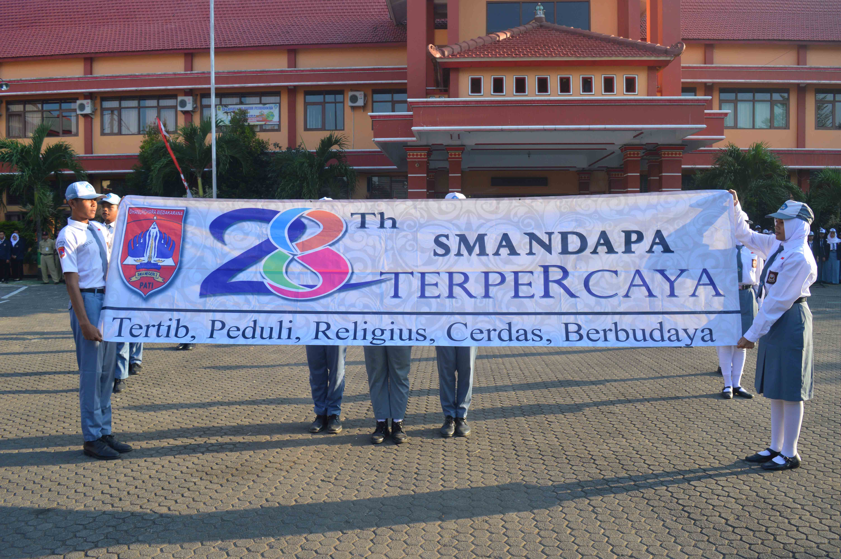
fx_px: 630
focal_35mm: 27
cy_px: 280
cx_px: 420
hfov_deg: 67.4
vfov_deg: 47.8
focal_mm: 18
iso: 100
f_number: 5.6
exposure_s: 1/125
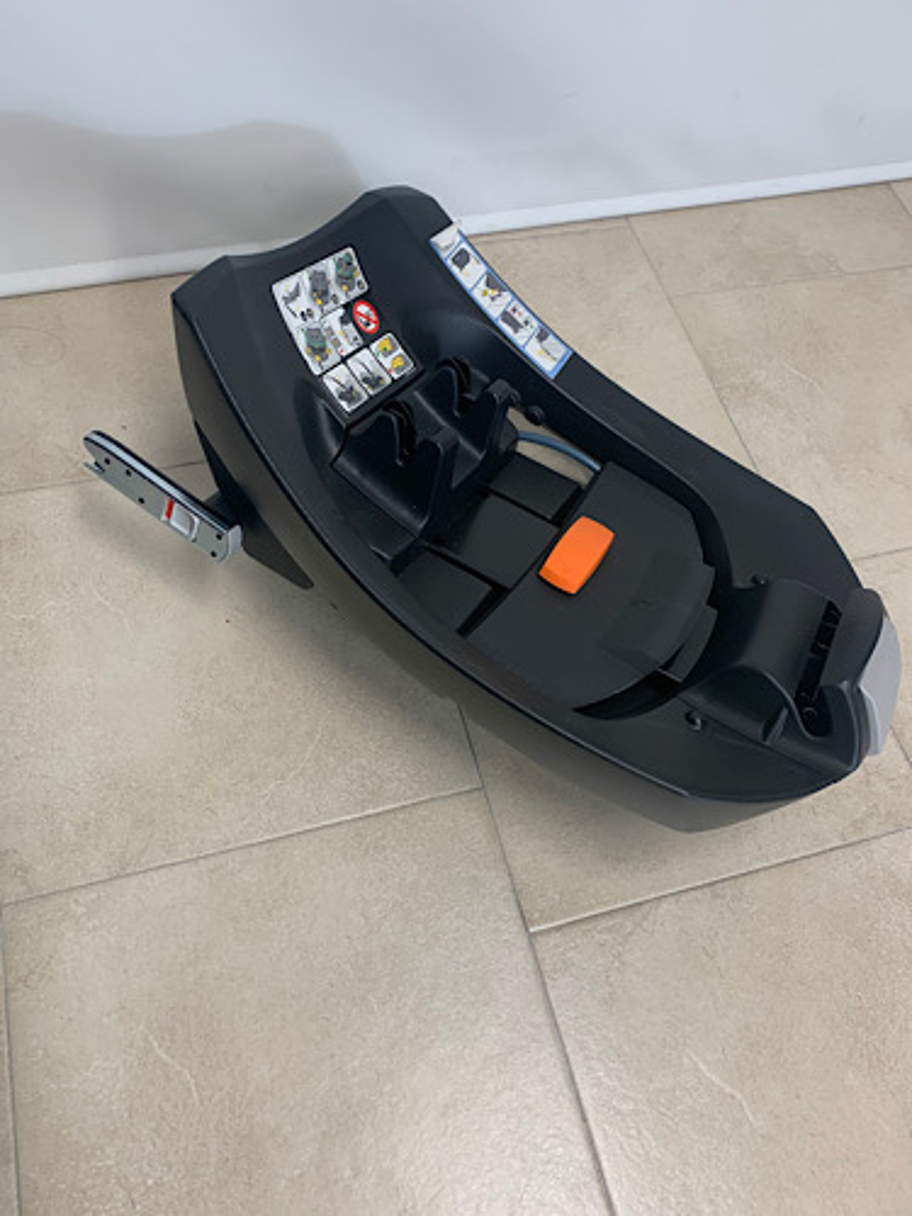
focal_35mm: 26
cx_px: 456
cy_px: 608
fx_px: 913
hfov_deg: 53.1
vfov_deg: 67.3
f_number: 1.8
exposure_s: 1/50
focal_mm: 4.25
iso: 64
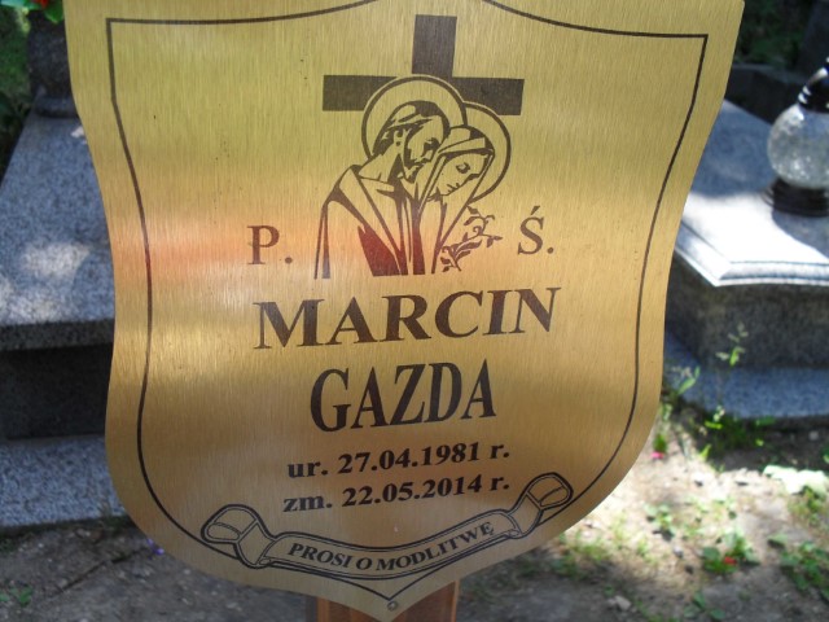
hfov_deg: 52.6
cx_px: 414
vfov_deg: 40.7
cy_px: 311
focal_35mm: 35
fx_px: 838
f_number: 3.2
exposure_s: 1/250
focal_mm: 6.3
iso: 100
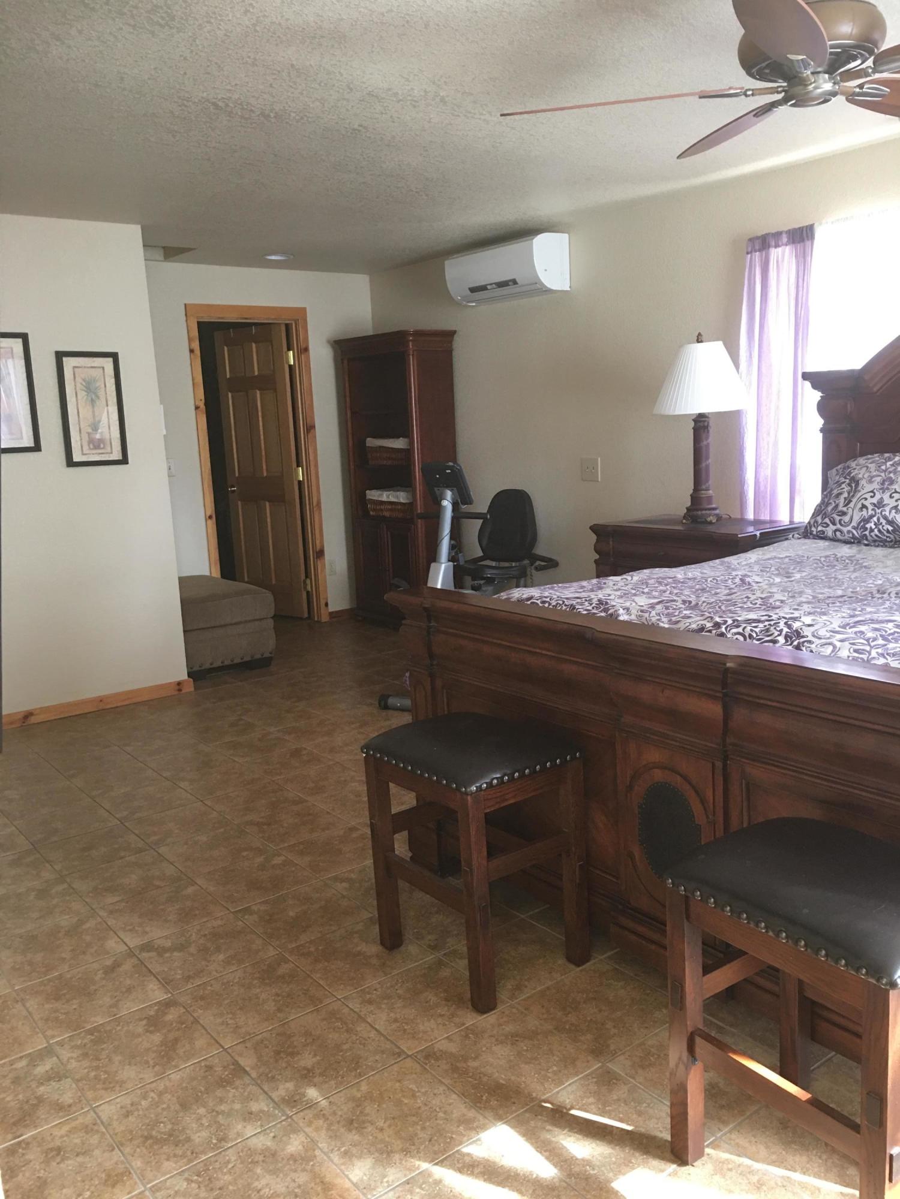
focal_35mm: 29
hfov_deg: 48.2
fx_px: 1005
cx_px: 450
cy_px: 600
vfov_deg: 61.7
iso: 50
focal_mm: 4.15
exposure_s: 1/15
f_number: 2.2
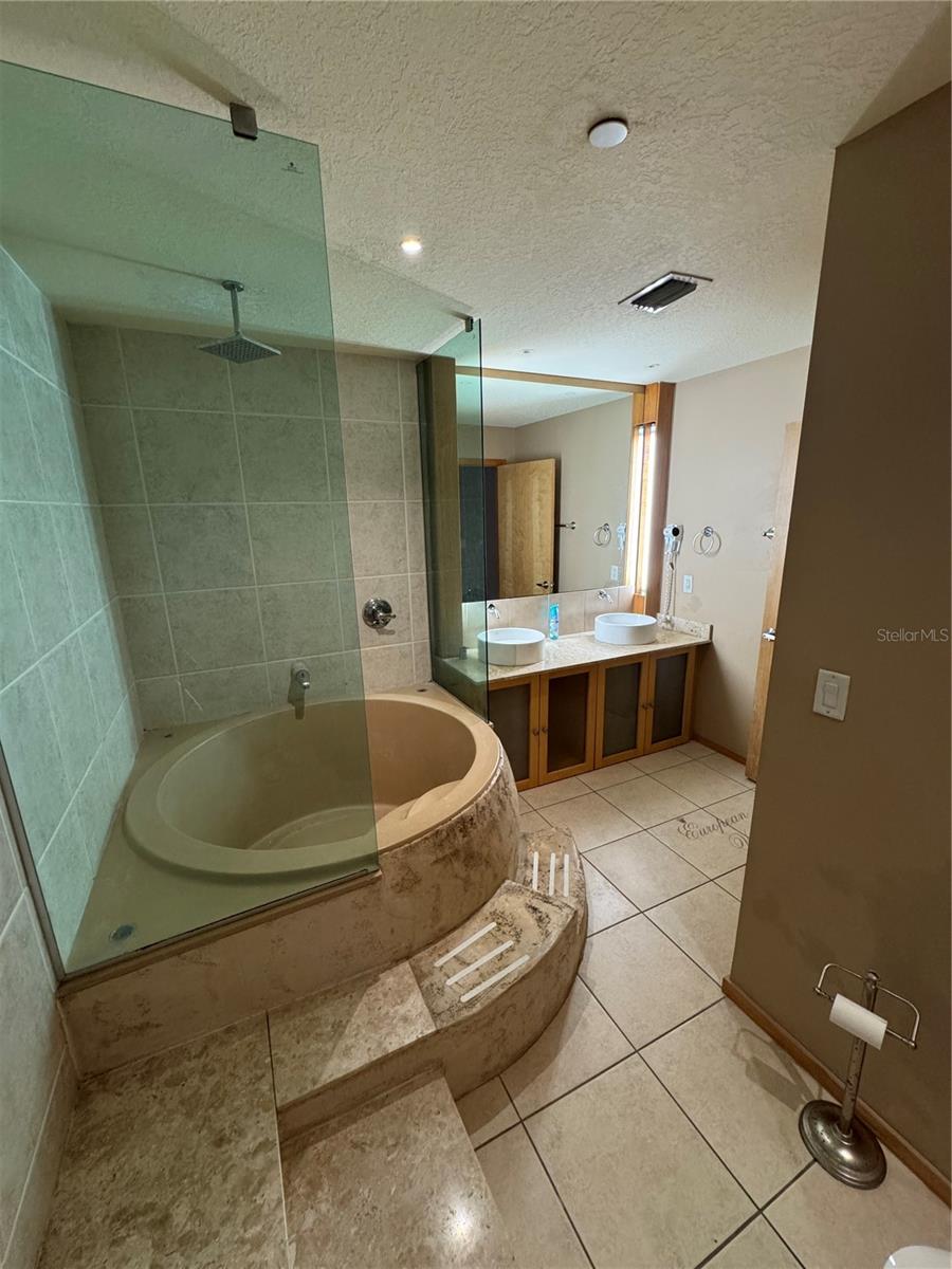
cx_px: 476
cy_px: 634
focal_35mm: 14
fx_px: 513
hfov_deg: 85.7
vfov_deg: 102.1
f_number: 2.2
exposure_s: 1/60
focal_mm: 2.22
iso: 320
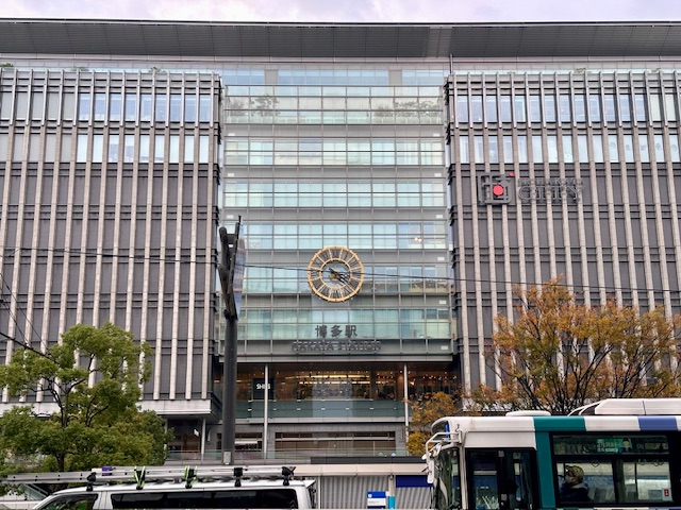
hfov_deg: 39.7
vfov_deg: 30.3
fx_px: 944
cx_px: 340
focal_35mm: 48
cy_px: 255
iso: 64
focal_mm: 6.86
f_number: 1.78
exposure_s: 1/685
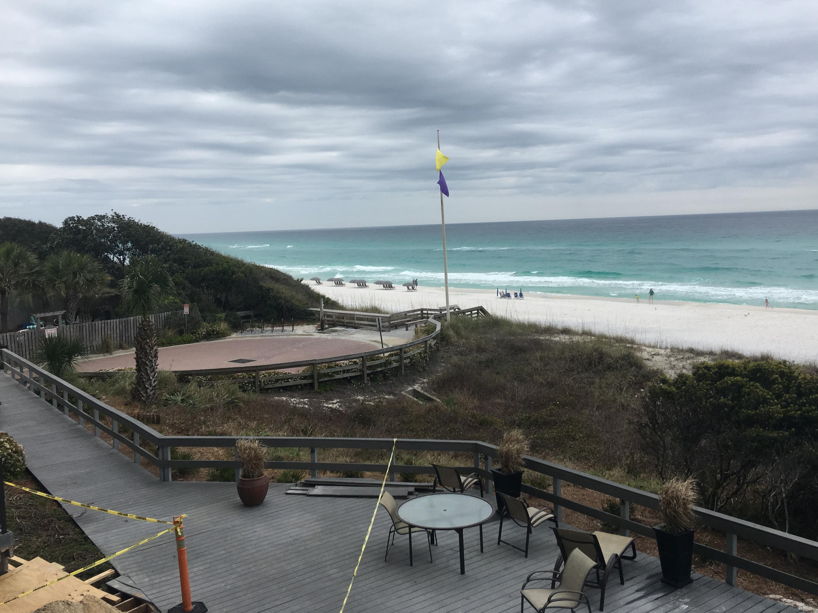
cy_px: 272
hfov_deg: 55.3
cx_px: 401
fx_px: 780
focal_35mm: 33
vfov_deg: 42.9
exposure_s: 1/1166
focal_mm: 4.15
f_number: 2.2
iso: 25
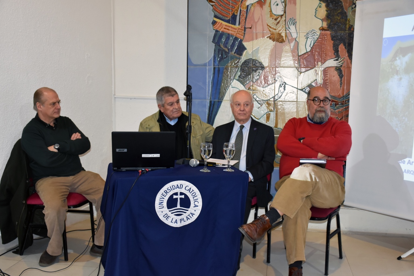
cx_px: 207
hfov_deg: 47.9
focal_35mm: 40
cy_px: 138
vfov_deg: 33.0
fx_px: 466
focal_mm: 27
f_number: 5
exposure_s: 1/80
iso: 800
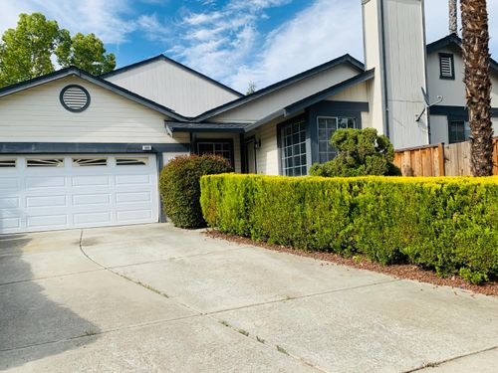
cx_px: 249
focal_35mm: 26
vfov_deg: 53.1
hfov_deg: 67.3
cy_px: 186
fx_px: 374
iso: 25
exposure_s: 1/1634
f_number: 1.8
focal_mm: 4.25
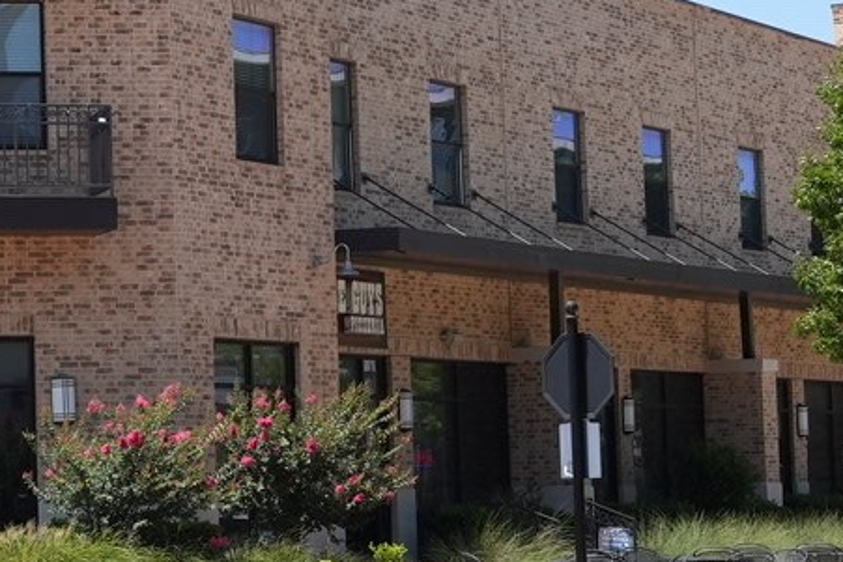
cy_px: 187
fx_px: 3080
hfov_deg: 15.0
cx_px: -191
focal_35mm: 132
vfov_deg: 10.4
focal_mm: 36.7
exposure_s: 1/2000
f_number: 8
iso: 1000
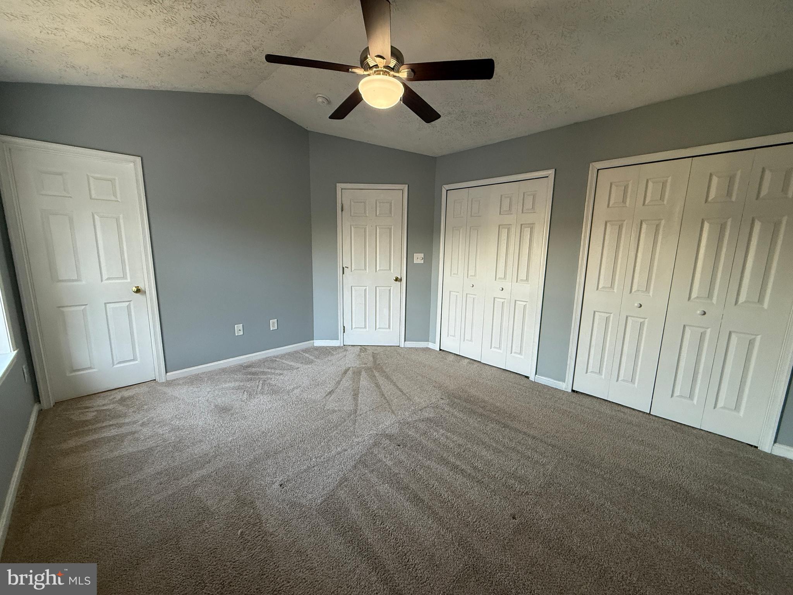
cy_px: 298
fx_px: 321
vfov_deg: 85.7
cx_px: 396
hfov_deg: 102.1
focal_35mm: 14
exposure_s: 1/120
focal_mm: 2.22
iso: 320
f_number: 2.2
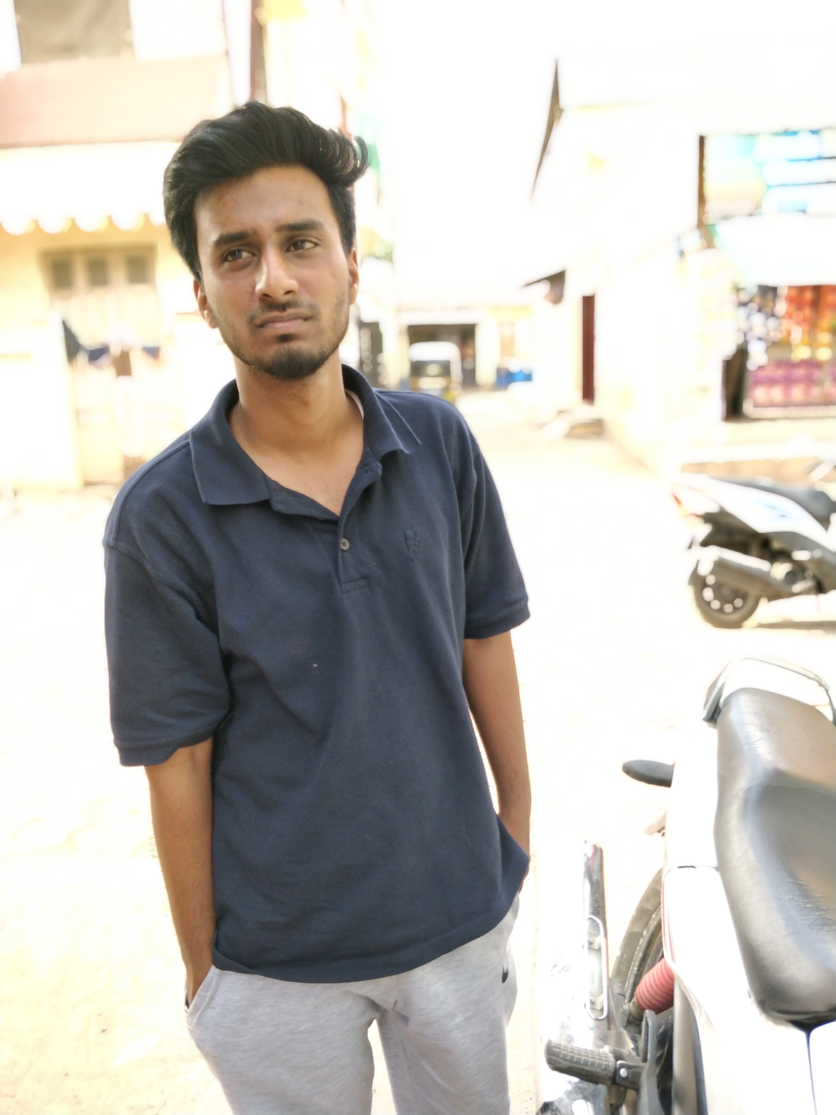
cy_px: 558
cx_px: 418
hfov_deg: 56.8
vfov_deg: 71.6
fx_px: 773
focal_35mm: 24
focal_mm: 4.1
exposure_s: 1/100
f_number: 1.7
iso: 250
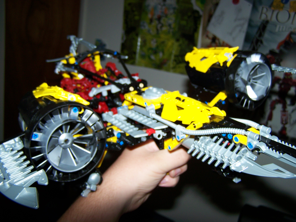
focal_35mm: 38
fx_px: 325
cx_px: 148
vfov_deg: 37.8
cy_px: 111
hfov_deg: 48.9
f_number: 2.8
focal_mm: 6.3
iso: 80
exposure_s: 1/60
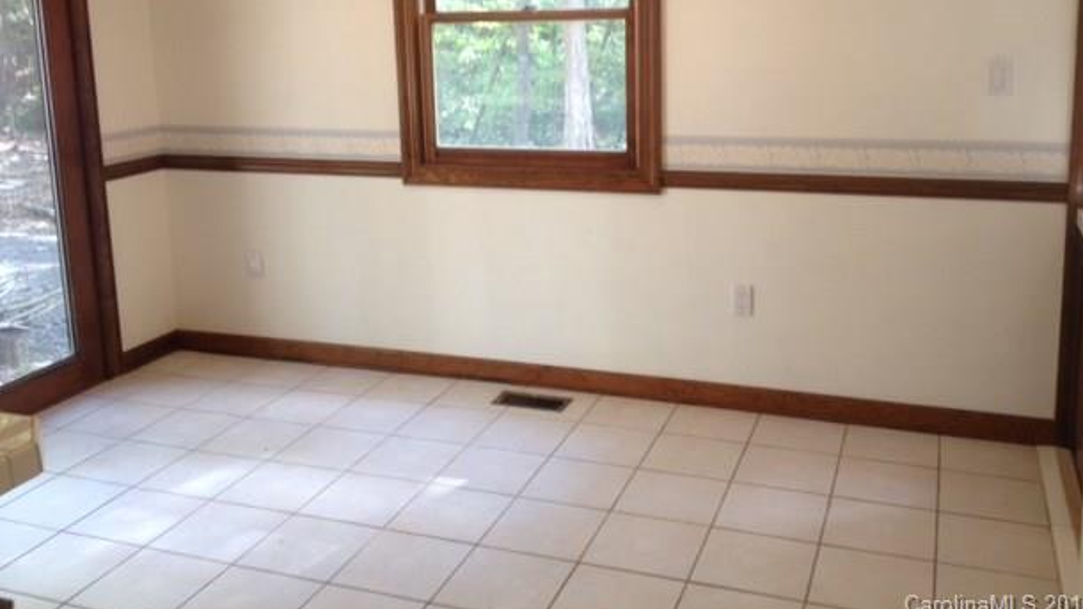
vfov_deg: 29.5
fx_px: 1149
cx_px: 540
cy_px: 195
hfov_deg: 50.5
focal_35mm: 40
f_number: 2.4
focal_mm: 4.28
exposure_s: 1/20
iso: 50
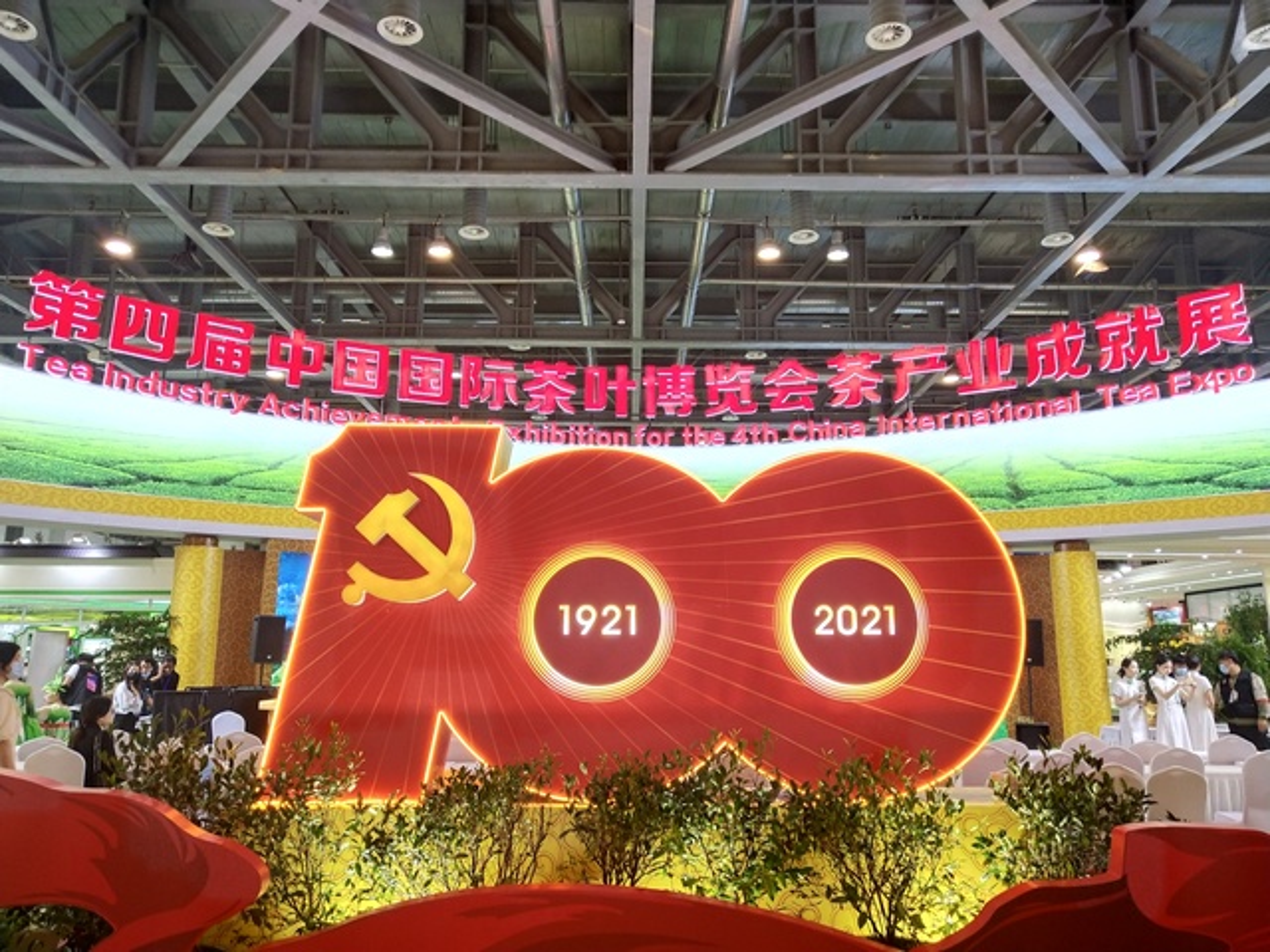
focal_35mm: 30
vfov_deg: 46.8
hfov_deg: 60.0
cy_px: 476
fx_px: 1101
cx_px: 635
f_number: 1.8
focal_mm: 3.95
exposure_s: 1/100
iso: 179
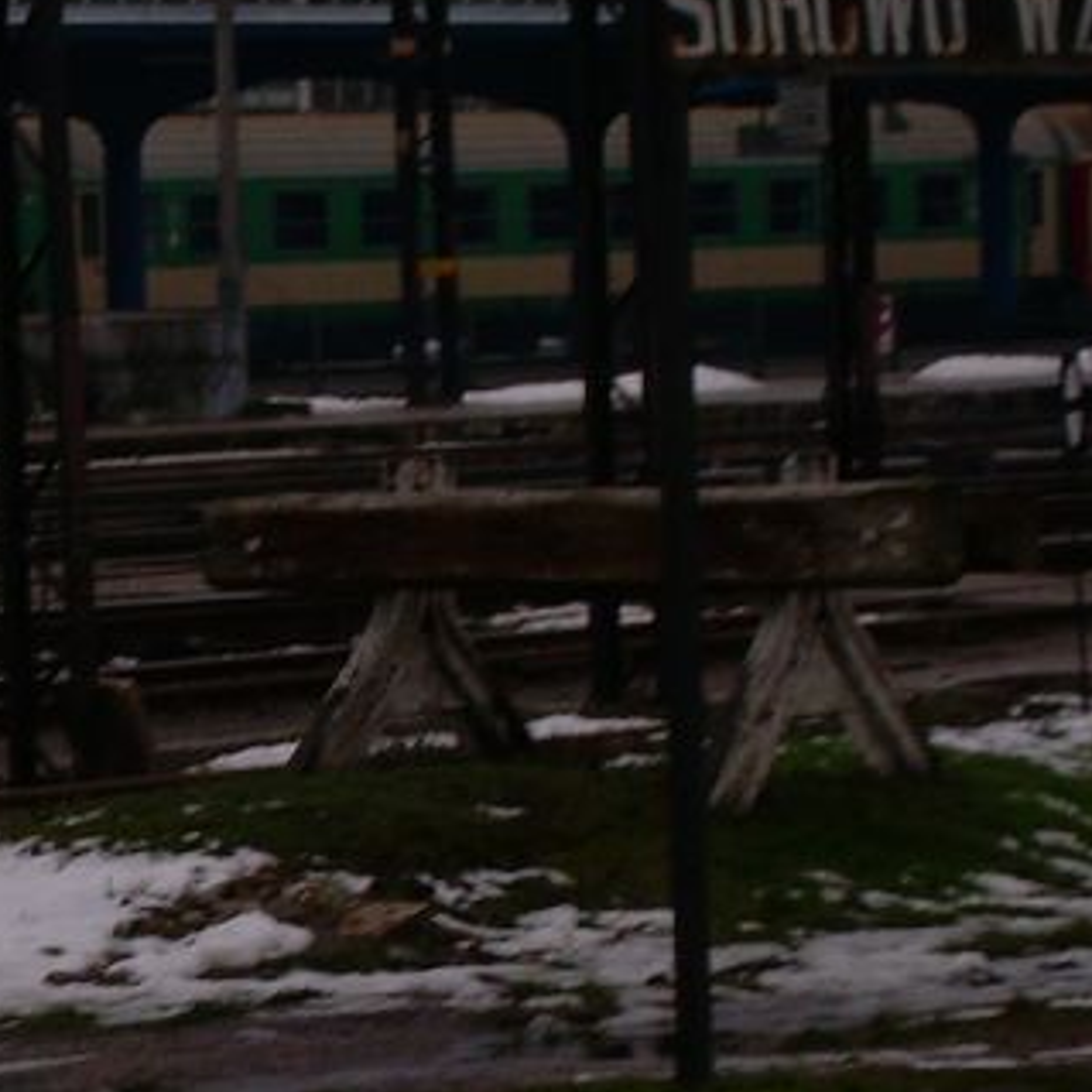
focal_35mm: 244
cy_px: 647
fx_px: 8708
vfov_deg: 7.2
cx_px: 195
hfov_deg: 7.2
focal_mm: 18.9
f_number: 4.9
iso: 65
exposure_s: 1/60
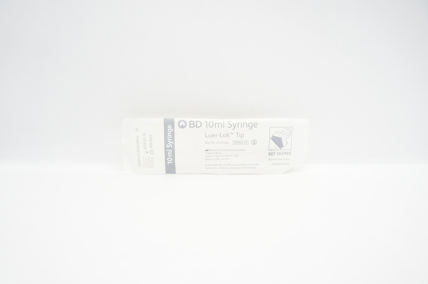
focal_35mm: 27
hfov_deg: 67.4
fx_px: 321
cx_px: 214
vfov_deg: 47.8
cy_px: 142
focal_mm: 18
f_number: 4
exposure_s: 1/125
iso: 800
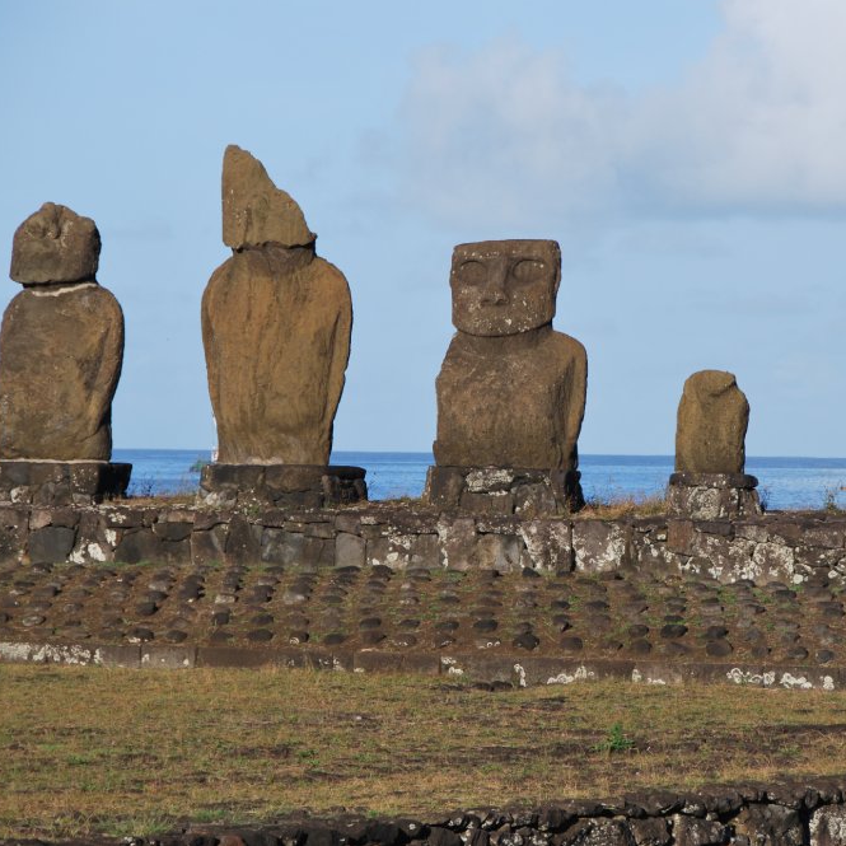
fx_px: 5575
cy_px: 422
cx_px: 548
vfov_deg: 8.7
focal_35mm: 202
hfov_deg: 8.7
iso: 100
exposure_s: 1/500
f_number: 5.6
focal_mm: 105
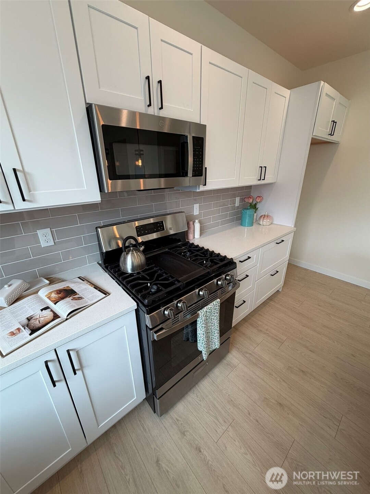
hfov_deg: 85.7
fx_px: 200
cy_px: 247
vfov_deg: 102.1
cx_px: 185
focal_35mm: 14
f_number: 2.2
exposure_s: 1/120
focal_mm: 2.22
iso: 100
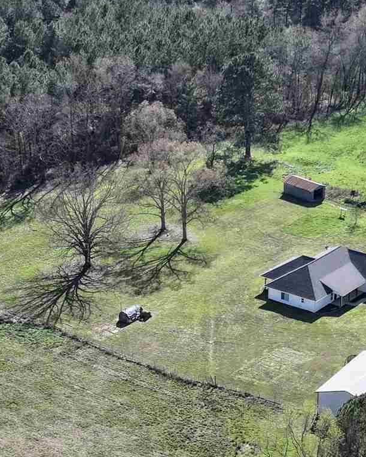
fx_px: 1273
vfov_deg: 20.2
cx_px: 235
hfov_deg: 16.3
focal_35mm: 94
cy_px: 351
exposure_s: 1/2500
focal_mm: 12.29
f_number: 2.8
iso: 280
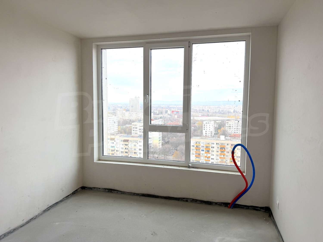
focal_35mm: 24
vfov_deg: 56.8
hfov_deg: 71.6
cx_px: 162
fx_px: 224
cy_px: 121
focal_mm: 6.76
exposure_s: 1/780
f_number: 1.78
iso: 80
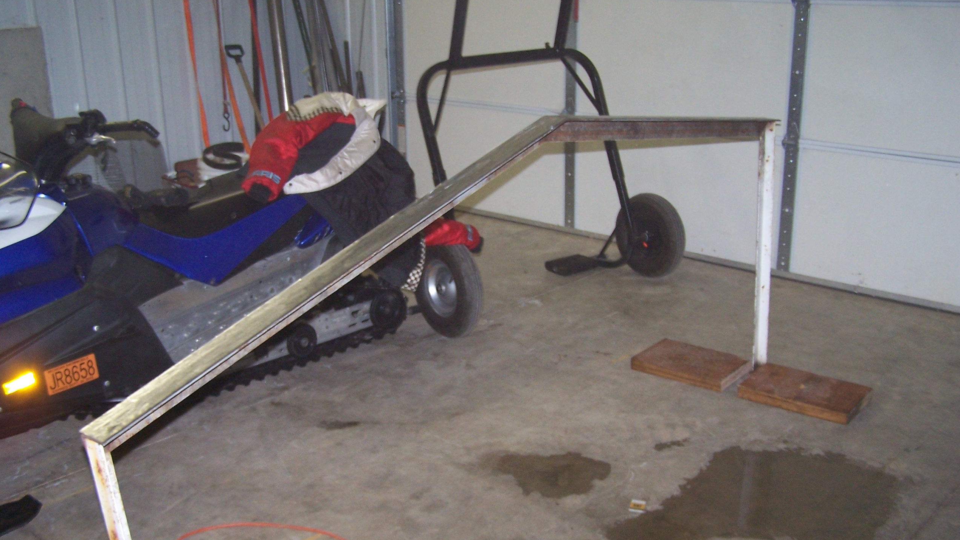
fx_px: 1069
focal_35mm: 42
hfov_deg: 48.4
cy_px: 327
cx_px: 474
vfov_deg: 28.3
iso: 140
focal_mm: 6.3
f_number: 2.8
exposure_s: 1/60
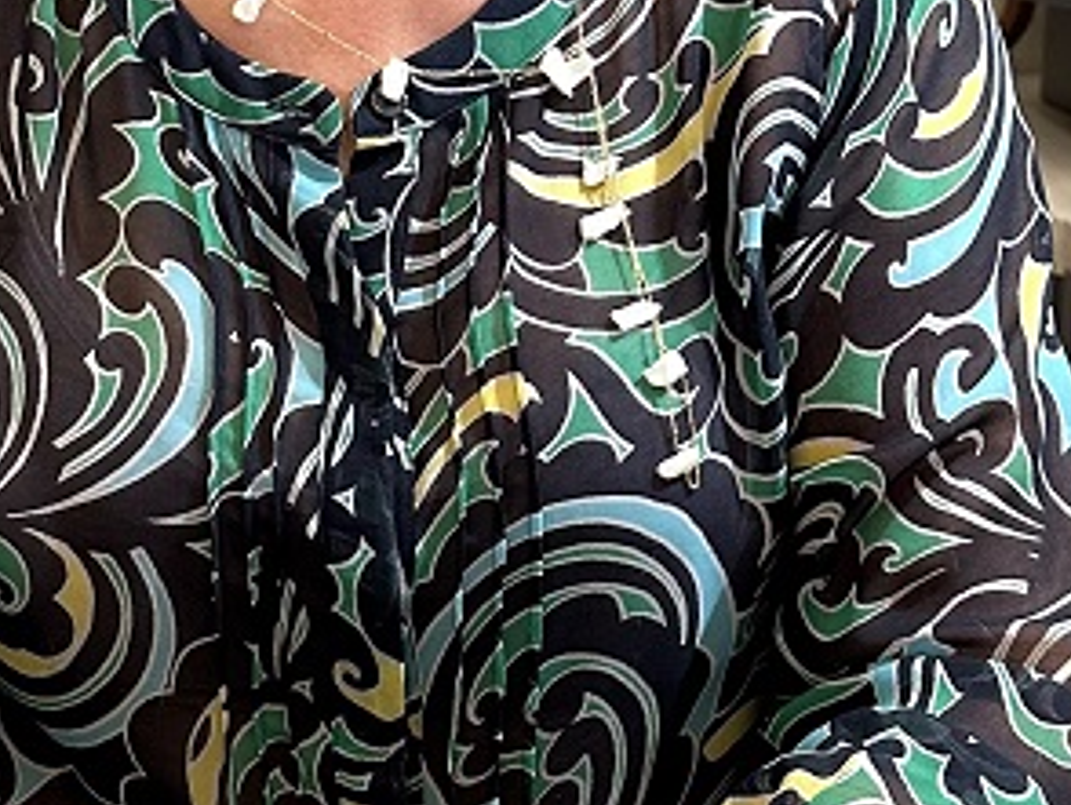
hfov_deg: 22.3
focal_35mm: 87
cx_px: 273
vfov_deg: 16.9
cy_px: 204
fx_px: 2694
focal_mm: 6.86
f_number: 1.78
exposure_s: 1/60
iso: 160
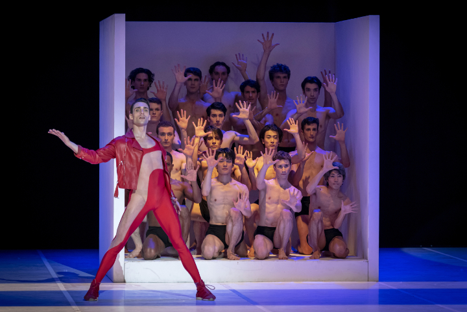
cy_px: 156
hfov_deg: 11.1
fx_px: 2401
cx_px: 234
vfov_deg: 7.4
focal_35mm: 185
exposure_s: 1/320
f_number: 4
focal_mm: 185
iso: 4000
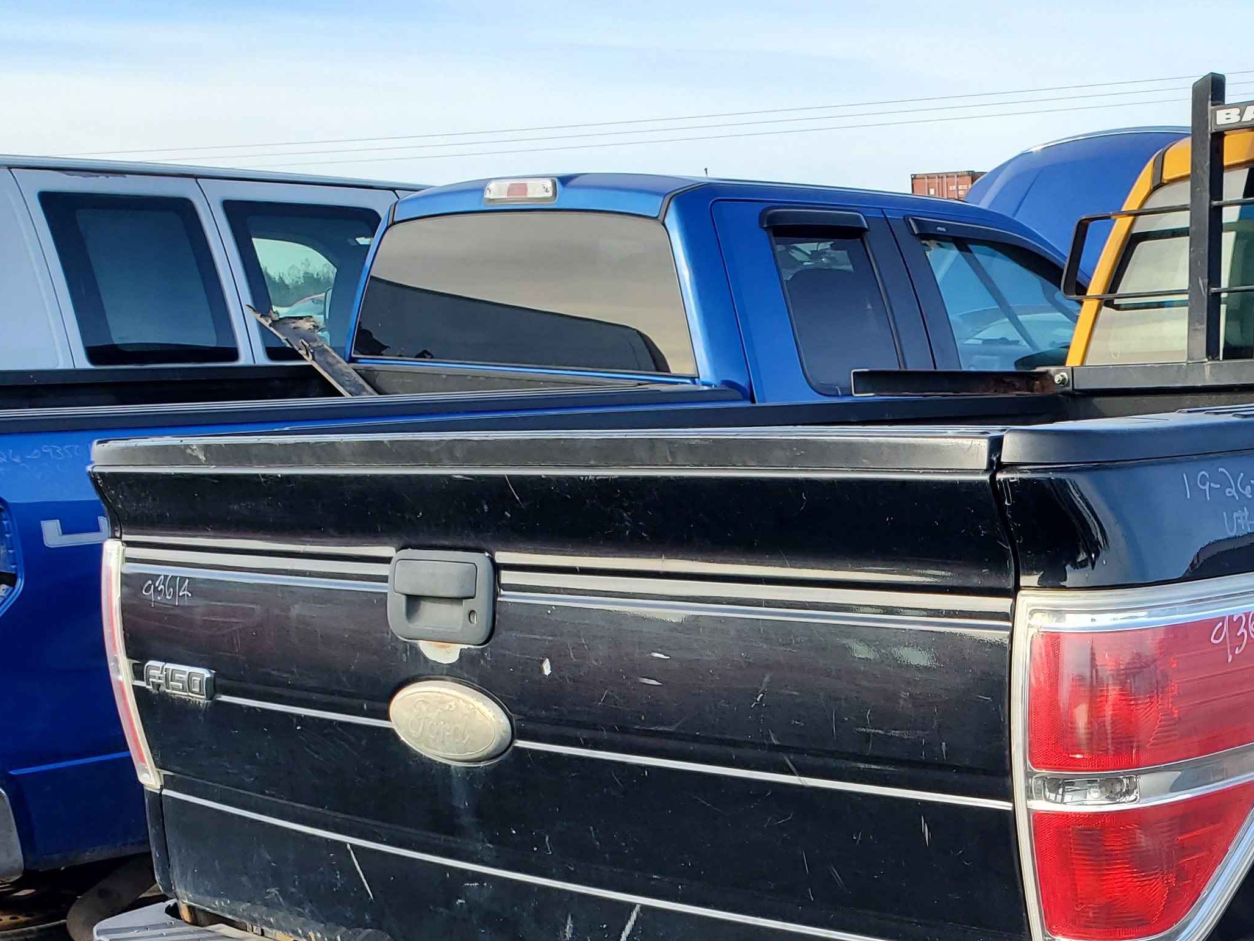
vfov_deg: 27.7
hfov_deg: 35.4
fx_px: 1848
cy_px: 814
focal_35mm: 51
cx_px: 1115
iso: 50
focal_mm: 4.3
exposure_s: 1/399
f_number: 2.4
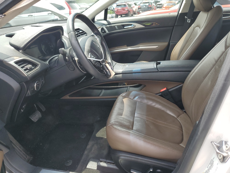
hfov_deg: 67.3
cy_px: 86
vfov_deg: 53.1
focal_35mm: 26
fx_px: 173
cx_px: 115
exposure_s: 1/556
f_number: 1.5
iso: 50
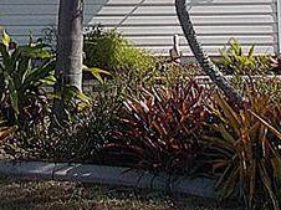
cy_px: -210
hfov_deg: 16.5
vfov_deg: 11.3
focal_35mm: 118
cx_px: 24
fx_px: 957
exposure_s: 1/160
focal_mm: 4.6
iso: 80
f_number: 8
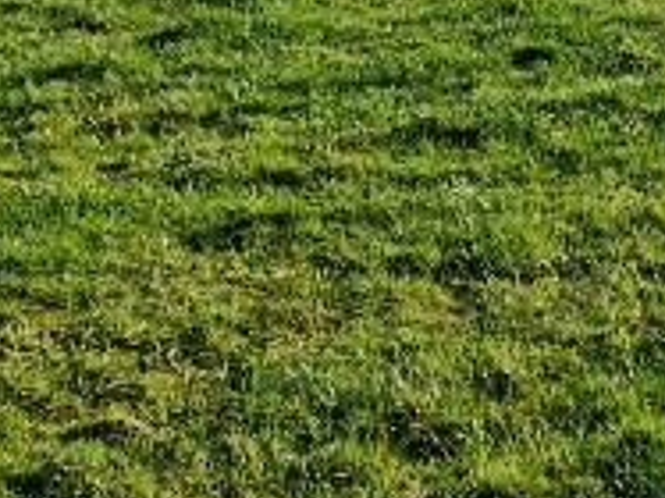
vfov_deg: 11.6
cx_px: 1046
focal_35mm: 126
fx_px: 2419
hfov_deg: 14.4
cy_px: 7
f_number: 1.8
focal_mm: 5.54
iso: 50
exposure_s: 1/1864
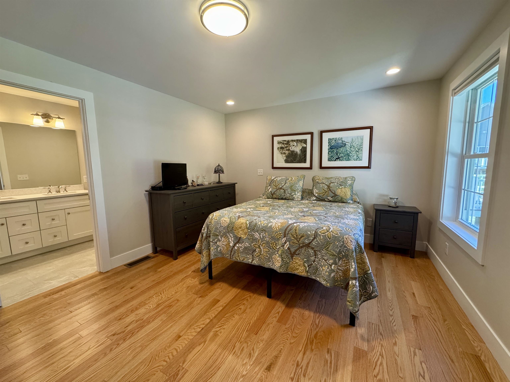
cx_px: 255
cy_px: 191
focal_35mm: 14
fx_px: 206
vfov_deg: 85.7
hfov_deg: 102.1
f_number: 2.2
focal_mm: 2.22
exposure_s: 1/120
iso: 320
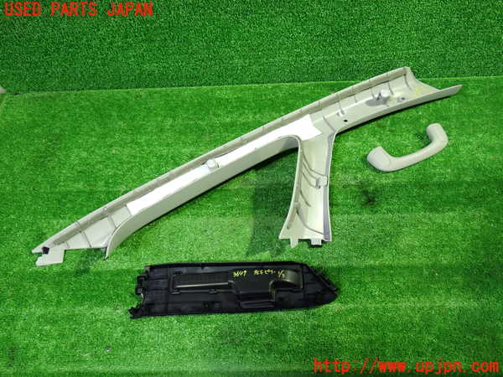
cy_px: 188
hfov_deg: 60.0
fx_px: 436
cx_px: 252
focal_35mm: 30
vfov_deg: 46.8
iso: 640
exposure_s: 1/30
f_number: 2.3
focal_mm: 5.4
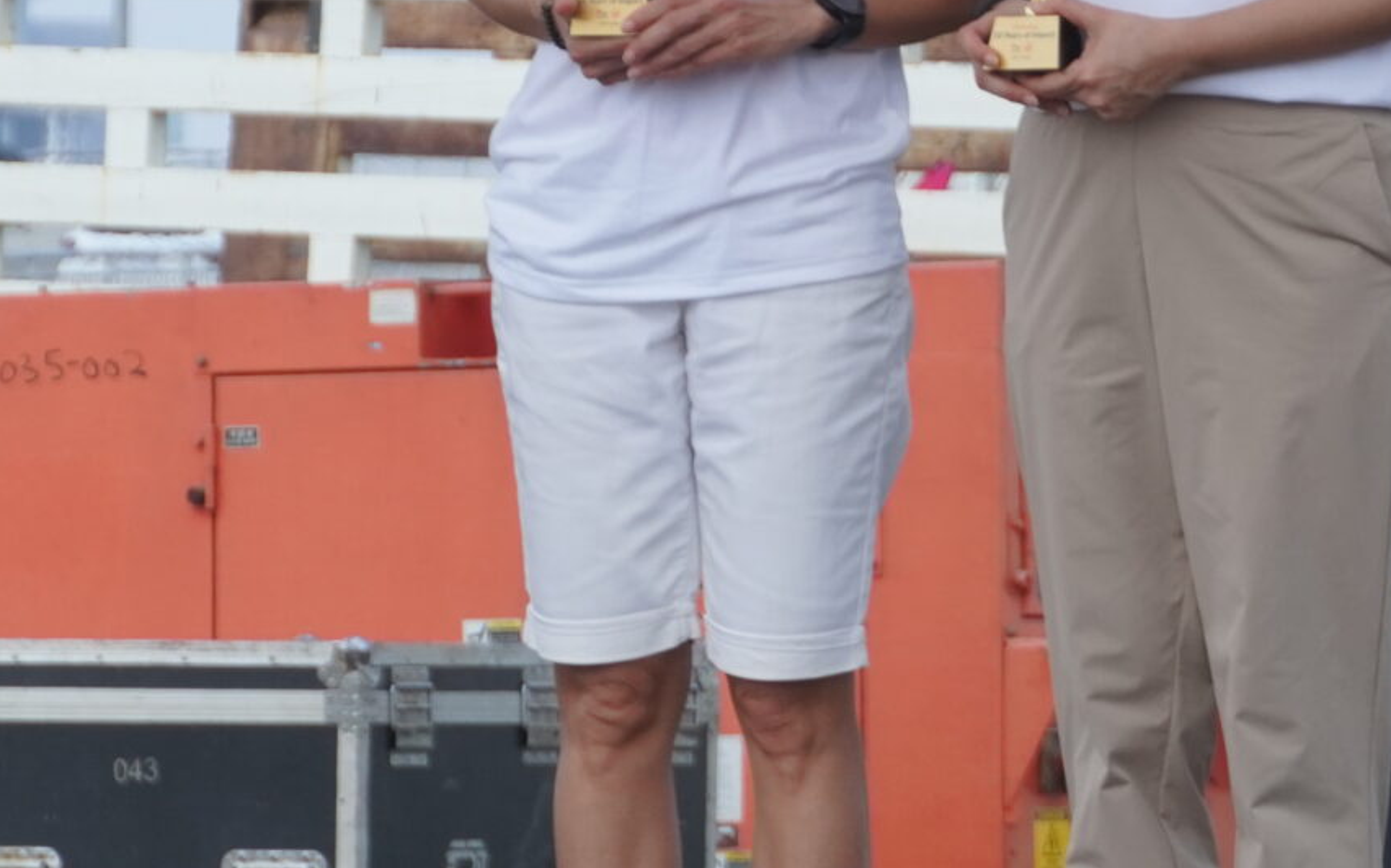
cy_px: 188
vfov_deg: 3.9
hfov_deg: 6.2
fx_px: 12886
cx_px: 1118
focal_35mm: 340
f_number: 5.6
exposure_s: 1/1600
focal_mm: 74
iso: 500
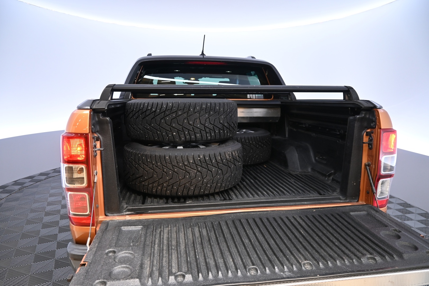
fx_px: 286
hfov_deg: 73.7
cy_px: 143
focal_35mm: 24
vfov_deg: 53.1
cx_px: 214
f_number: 3.5
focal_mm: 16
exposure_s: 1/25
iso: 560
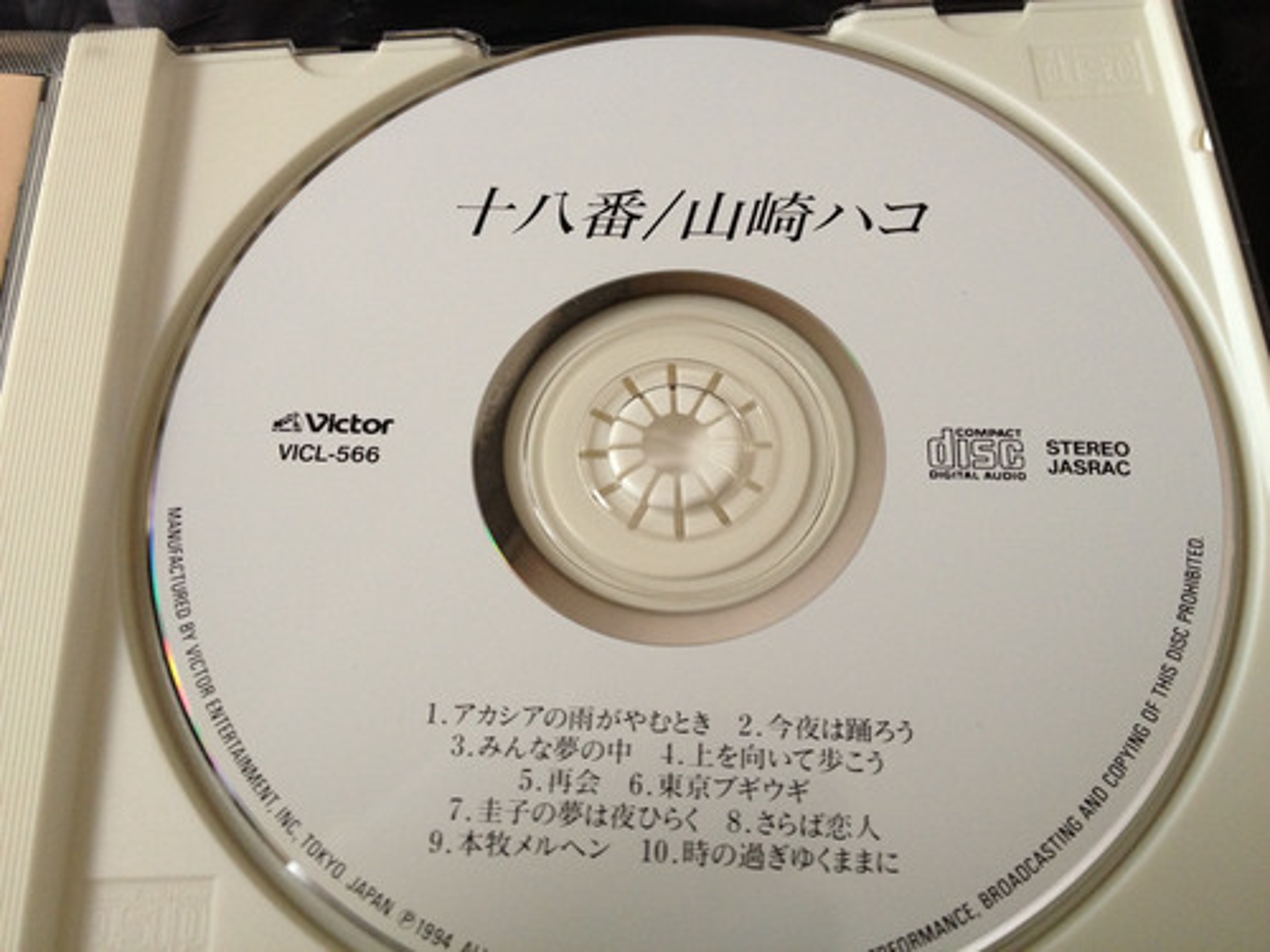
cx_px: 635
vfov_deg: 40.7
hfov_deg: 52.6
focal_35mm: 35
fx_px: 1284
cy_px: 476
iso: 125
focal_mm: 4.28
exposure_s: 1/20
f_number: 2.4
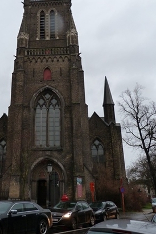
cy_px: 89
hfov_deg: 33.9
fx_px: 247
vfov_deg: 50.2
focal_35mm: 38
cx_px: 30
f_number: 2.8
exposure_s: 1/60
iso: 160
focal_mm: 4.5
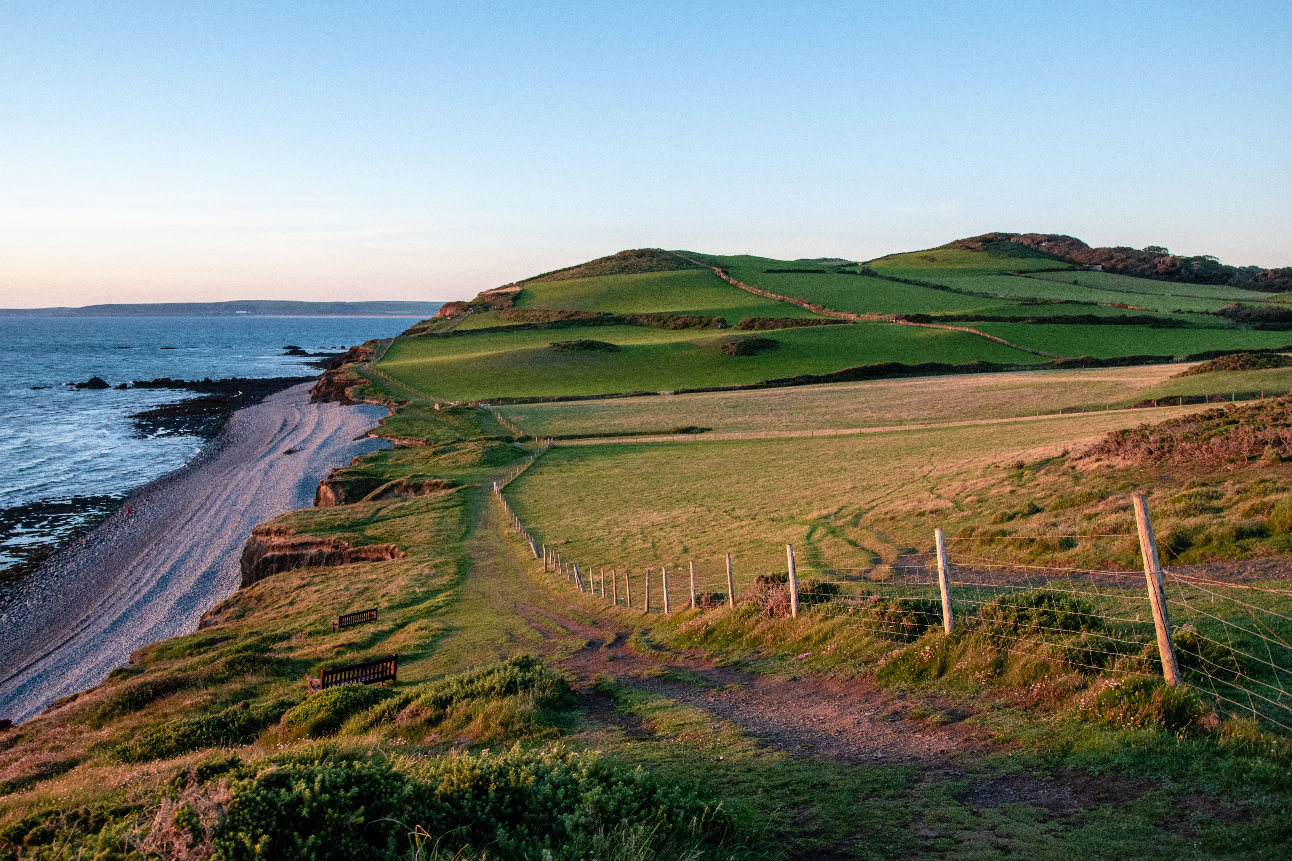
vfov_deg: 41.7
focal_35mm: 32
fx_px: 1130
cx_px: 646
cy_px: 430
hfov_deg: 59.5
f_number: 8
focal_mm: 21
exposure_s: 1/200
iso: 800
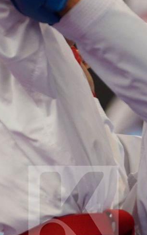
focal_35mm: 646
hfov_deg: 2.0
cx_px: 237
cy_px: 210
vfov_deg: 3.3
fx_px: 4138
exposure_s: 1/1000
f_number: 2.8
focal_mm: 171
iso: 1600
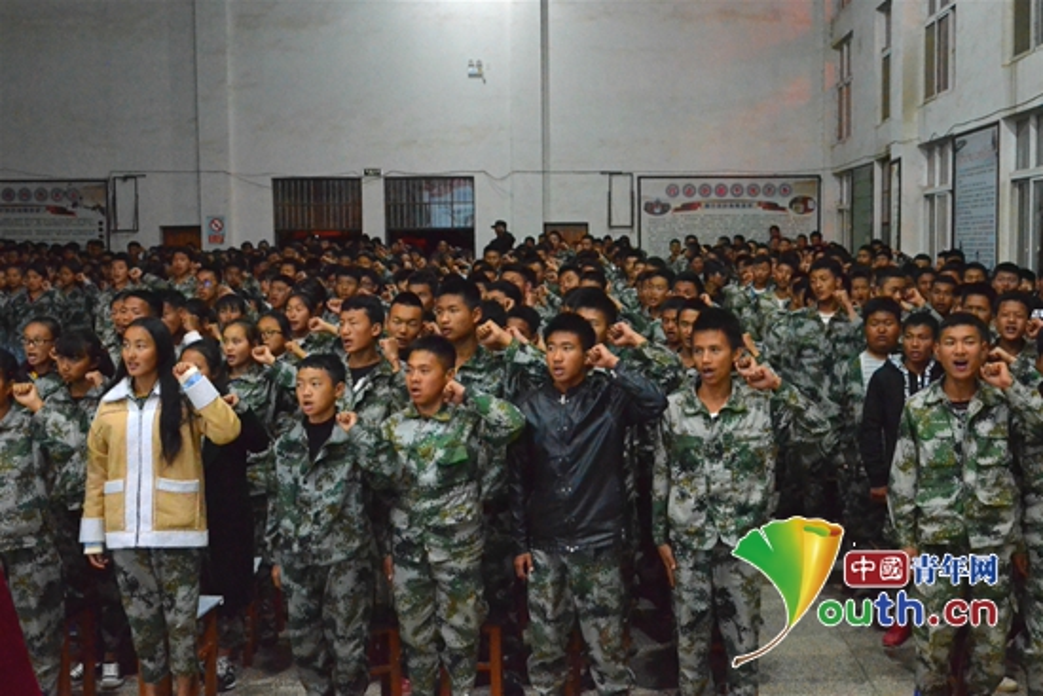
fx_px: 1043
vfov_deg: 36.9
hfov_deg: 53.1
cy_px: 348
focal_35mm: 36
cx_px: 522
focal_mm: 24
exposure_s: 1/50
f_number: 4.5
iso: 6400
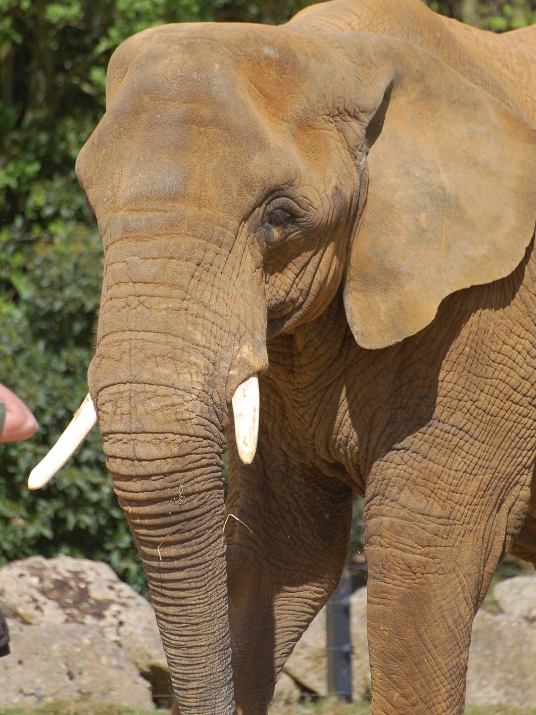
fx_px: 10097
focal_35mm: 489
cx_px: 268
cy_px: 324
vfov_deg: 4.1
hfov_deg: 3.0
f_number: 5.6
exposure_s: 1/1000
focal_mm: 300
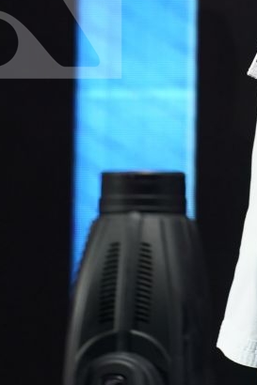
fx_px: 6280
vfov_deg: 3.5
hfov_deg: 2.3
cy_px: -7
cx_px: 353
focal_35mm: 586
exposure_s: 1/250
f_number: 2.8
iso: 320
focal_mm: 200
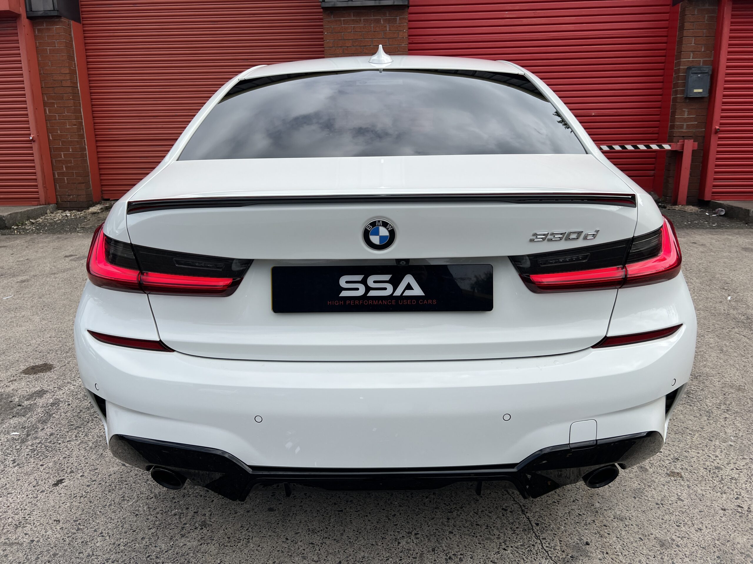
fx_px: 566
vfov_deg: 53.1
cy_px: 282
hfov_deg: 67.3
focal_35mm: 26
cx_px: 376
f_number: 1.5
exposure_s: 1/3356
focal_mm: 5.7
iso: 50
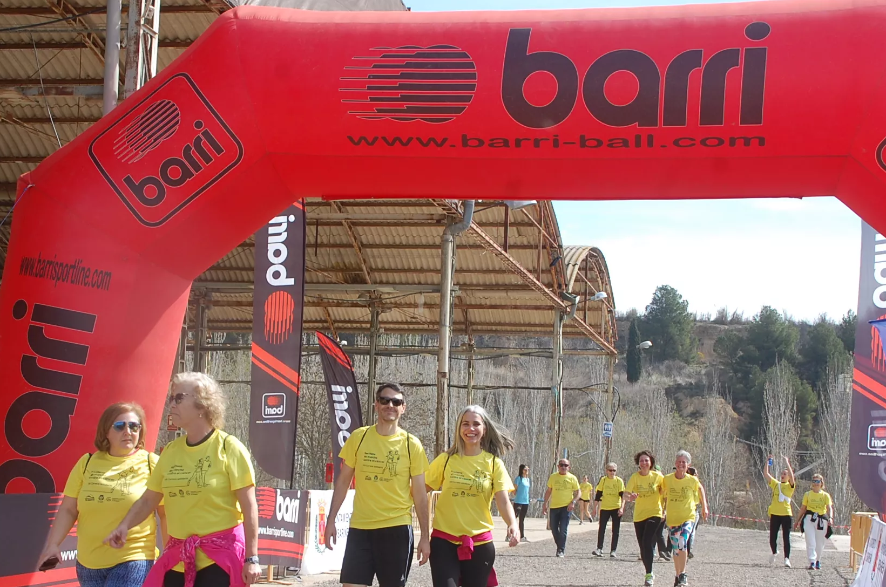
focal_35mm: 66
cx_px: 377
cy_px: 322
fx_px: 1621
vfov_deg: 20.5
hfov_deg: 30.5
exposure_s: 1/250
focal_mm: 32
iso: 200
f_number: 8
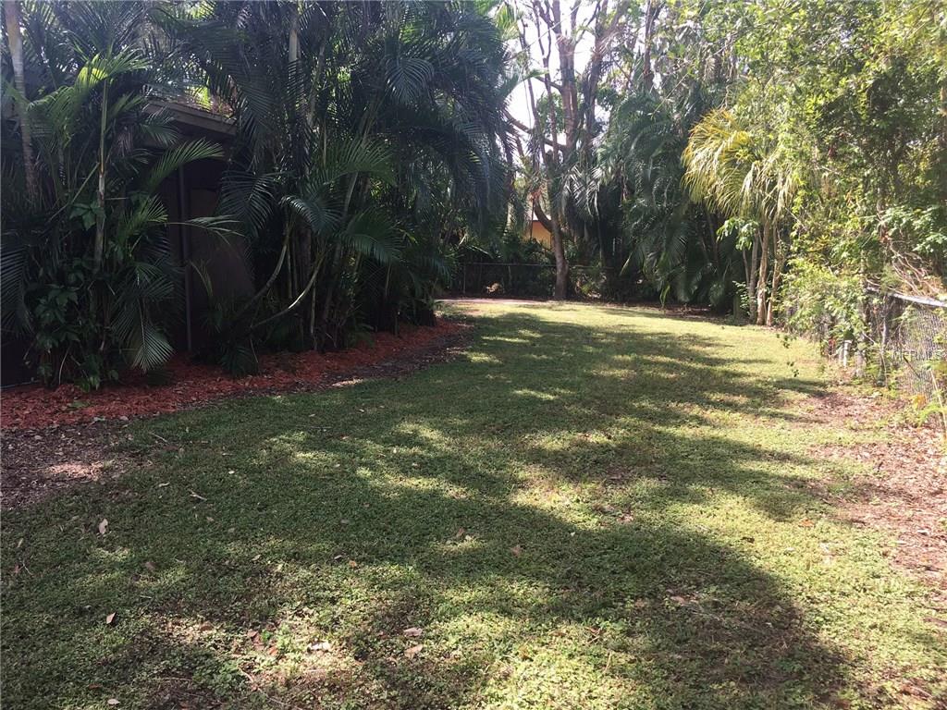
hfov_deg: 61.7
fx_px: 793
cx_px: 474
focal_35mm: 29
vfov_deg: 48.2
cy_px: 355
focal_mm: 4.15
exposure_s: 1/240
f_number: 2.2
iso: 25
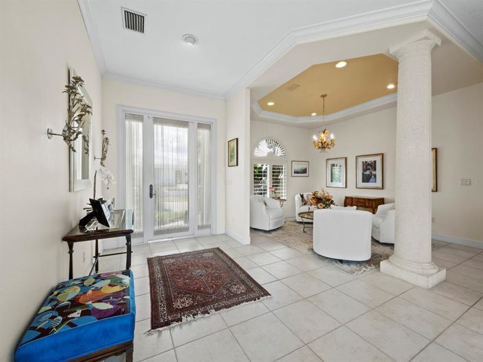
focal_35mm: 14
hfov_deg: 102.1
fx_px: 195
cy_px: 181
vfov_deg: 85.7
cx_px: 242
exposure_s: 1/5
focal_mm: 7
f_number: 11
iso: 200
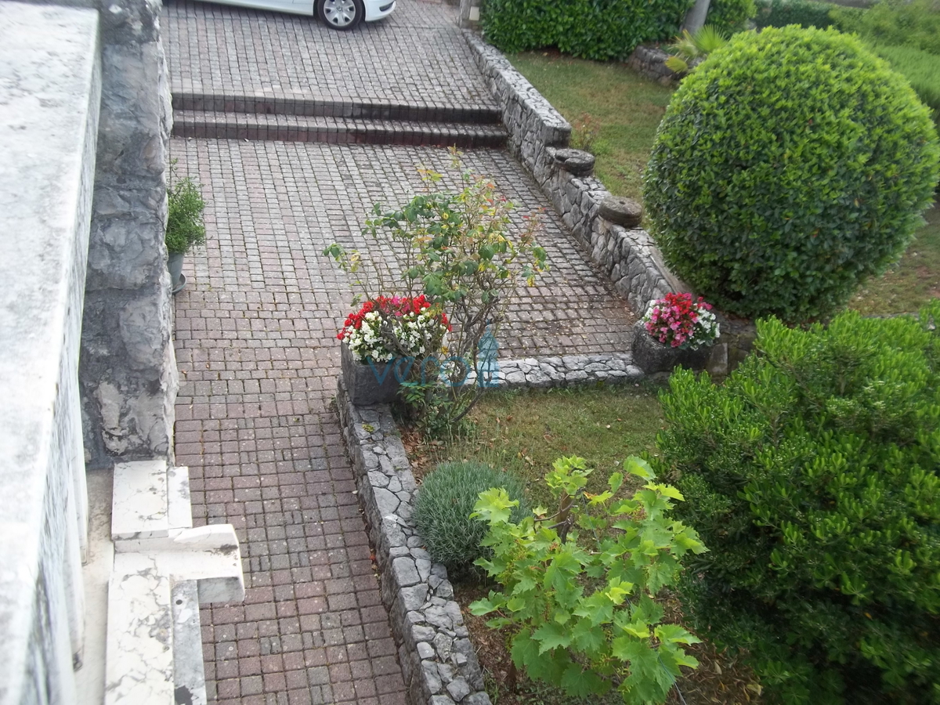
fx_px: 869
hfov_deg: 56.8
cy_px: 352
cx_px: 470
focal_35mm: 32
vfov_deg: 44.2
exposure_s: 1/160
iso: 64
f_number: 2.9
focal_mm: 5.7
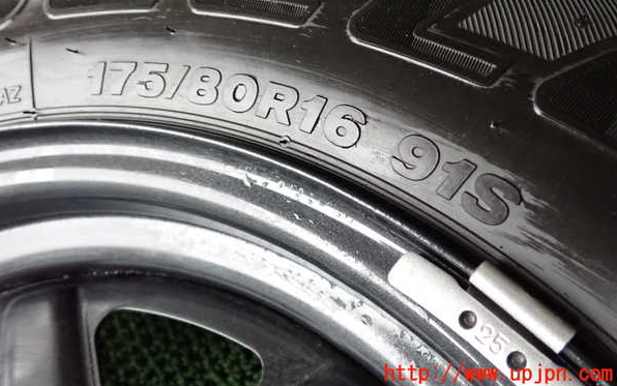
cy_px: 154
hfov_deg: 59.6
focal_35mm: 32
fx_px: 538
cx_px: 307
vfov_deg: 39.3
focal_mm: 5.4
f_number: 2.3
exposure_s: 1/500
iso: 1250
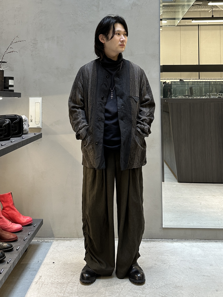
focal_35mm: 24
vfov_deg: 71.6
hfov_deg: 56.8
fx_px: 206
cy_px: 148
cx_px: 112
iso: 125
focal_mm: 6.86
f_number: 1.78
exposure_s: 1/120
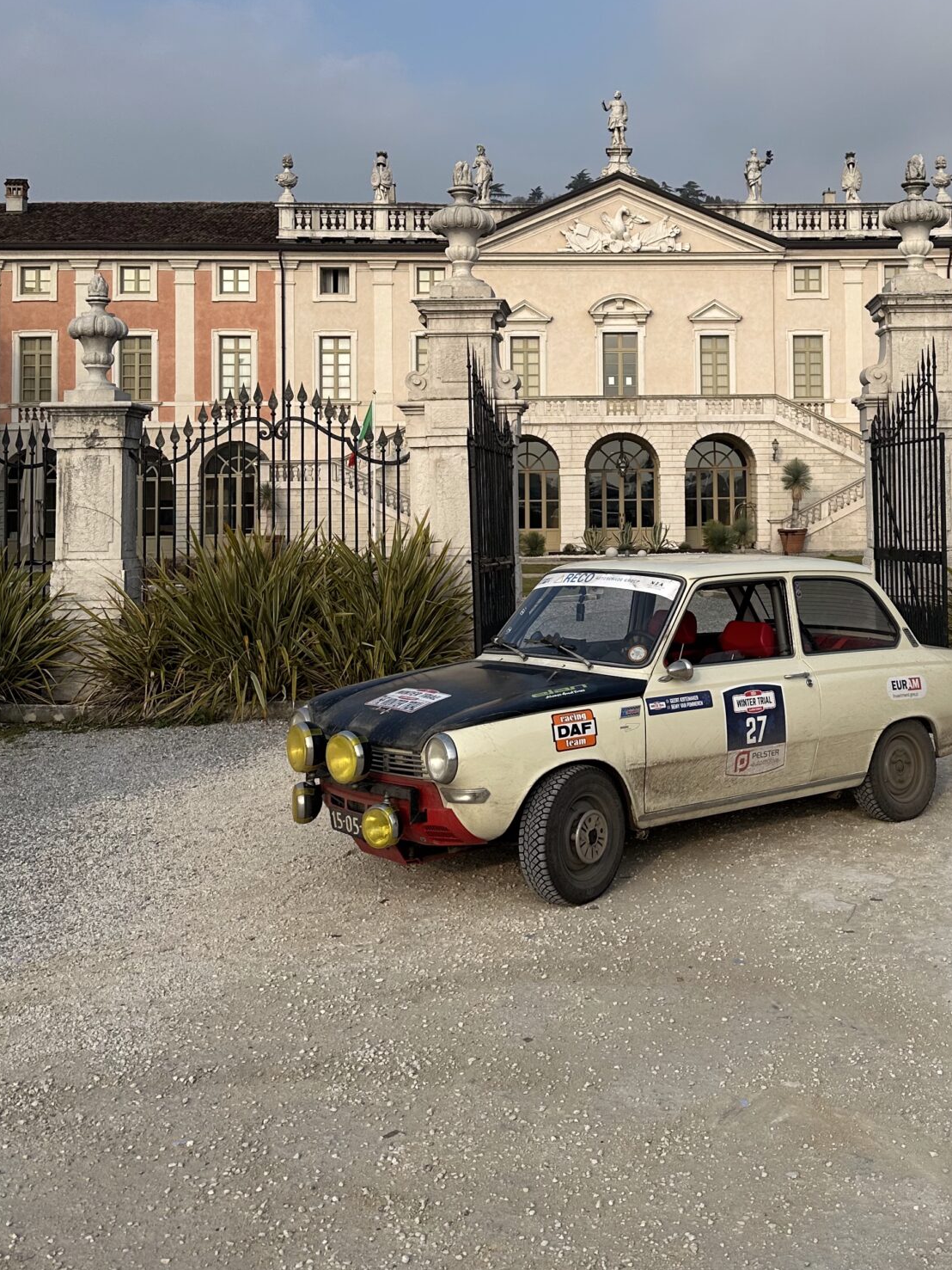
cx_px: 657
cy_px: 421
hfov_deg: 36.3
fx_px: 1430
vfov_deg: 47.1
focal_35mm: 39
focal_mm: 6.86
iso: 80
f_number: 1.78
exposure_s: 1/4016
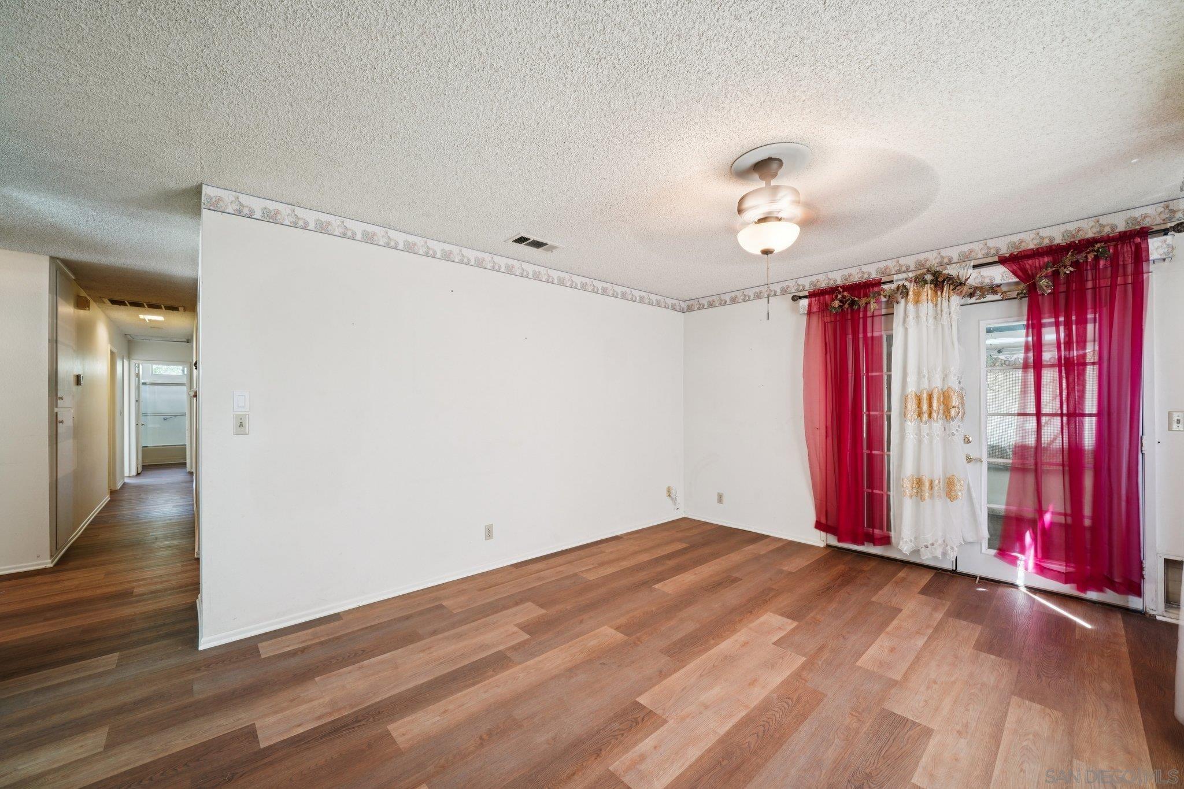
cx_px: 592
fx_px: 427
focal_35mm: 13
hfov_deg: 108.3
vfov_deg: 85.4
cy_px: 394
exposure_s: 1/8
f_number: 8
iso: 400
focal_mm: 13
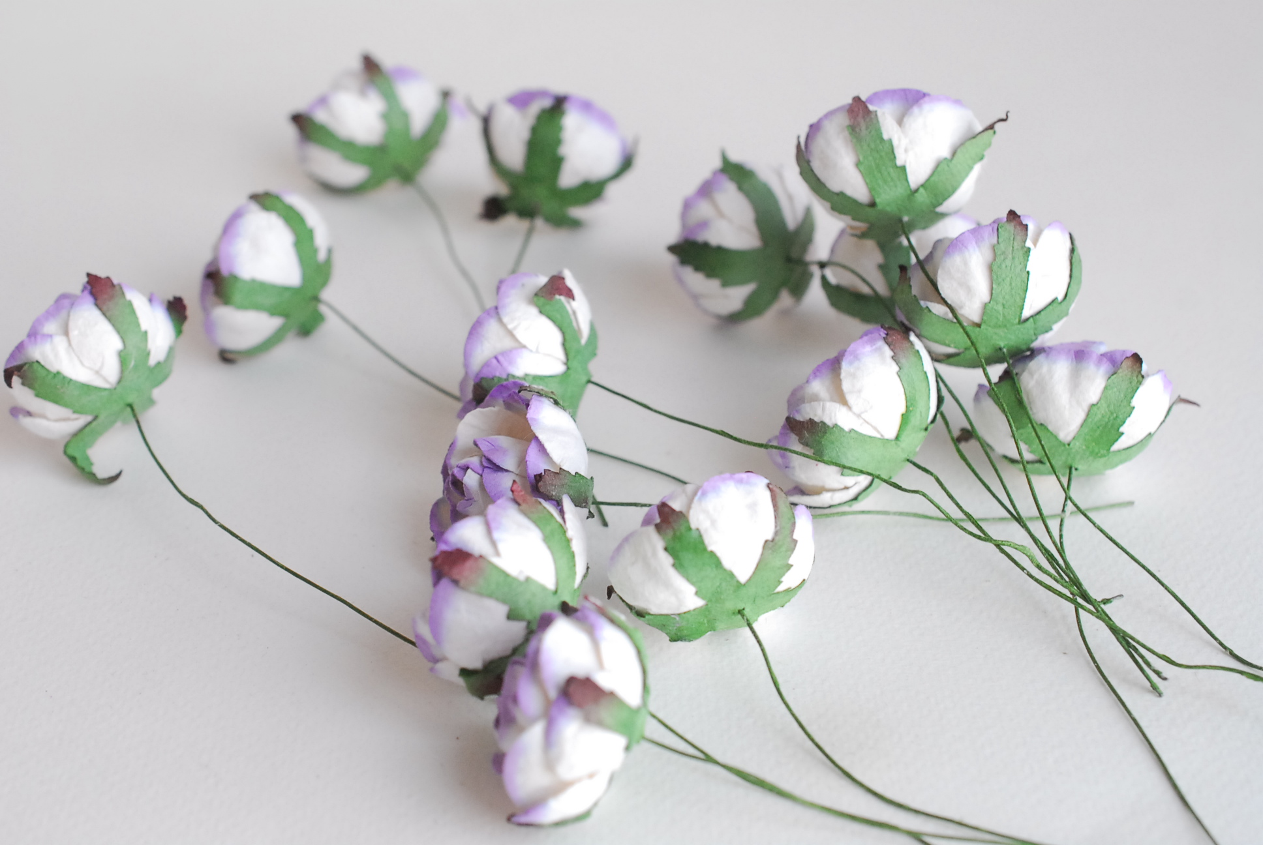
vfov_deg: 22.7
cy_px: 422
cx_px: 632
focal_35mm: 60
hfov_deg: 33.4
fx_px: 2108
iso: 800
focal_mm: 40
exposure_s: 1/100
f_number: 5.6
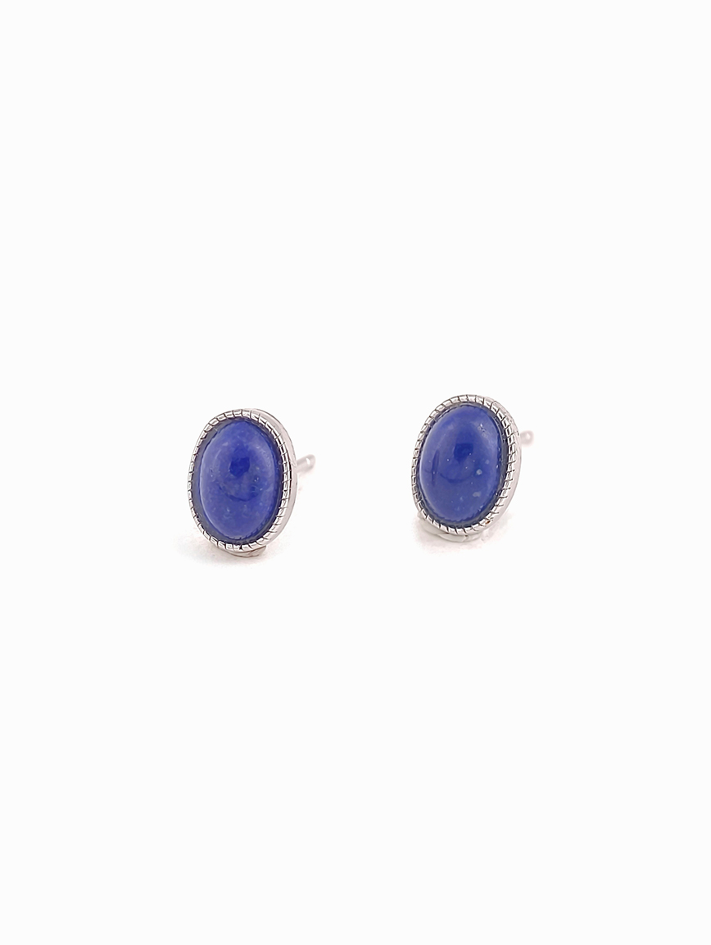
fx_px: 5109
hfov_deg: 8.0
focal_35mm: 187
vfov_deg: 10.6
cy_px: 472
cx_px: 356
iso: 125
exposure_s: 1/161
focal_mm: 22.48
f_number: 2.67
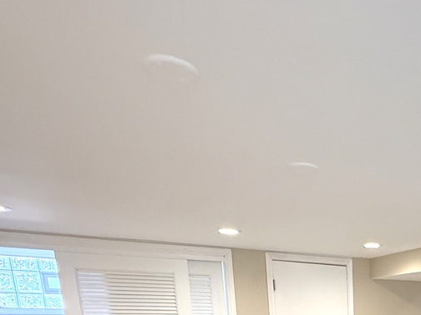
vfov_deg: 27.8
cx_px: 413
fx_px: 486
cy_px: 440
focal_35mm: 40
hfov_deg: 41.2
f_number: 2.2
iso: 200
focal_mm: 2.22
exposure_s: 1/120
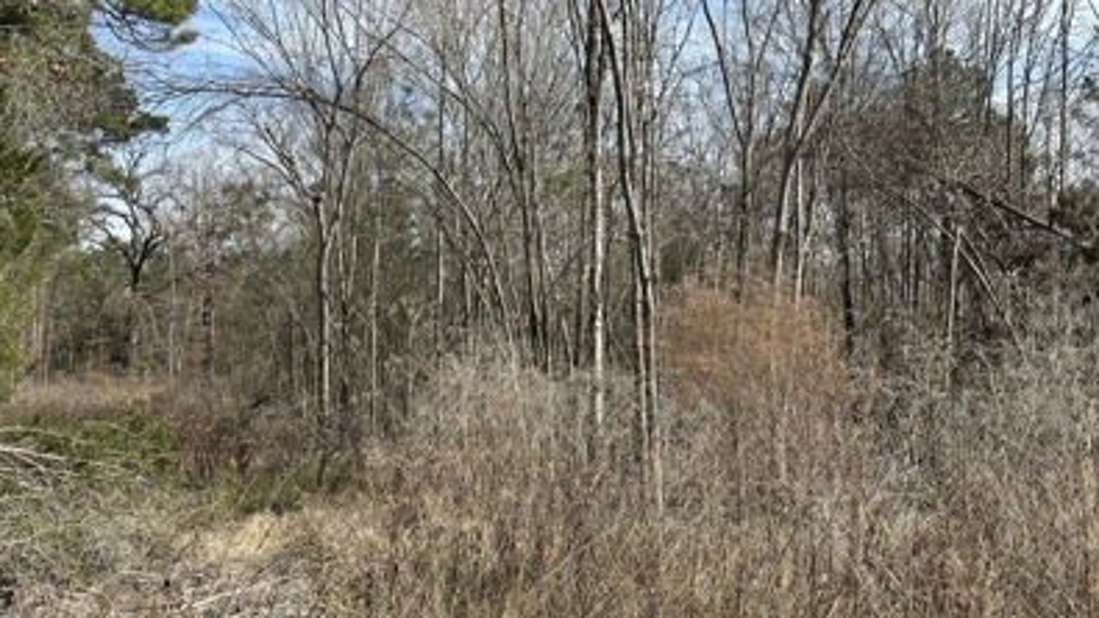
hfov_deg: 39.2
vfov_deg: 22.5
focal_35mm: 53
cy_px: 209
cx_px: 548
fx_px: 1544
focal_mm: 6.86
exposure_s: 1/2809
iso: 64
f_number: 1.78
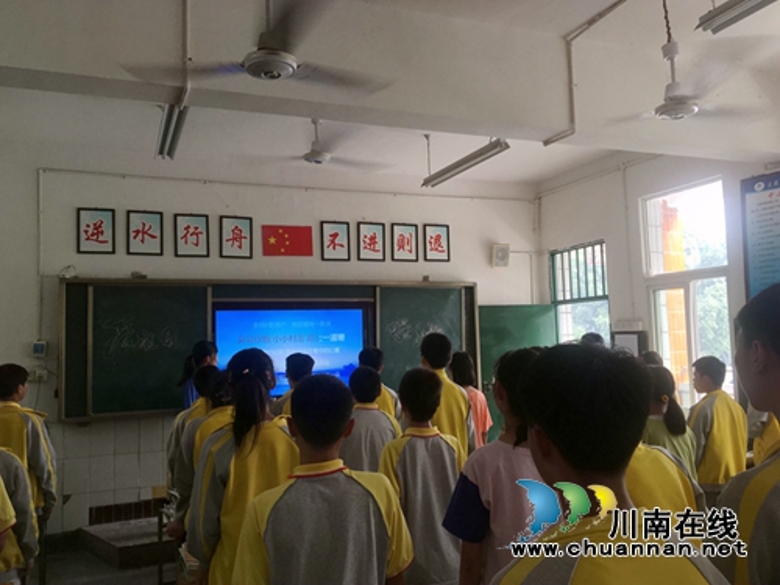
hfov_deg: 61.7
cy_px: 292
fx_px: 653
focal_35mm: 29
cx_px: 390
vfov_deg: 48.2
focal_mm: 4.15
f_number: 2.2
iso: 32
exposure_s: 1/50
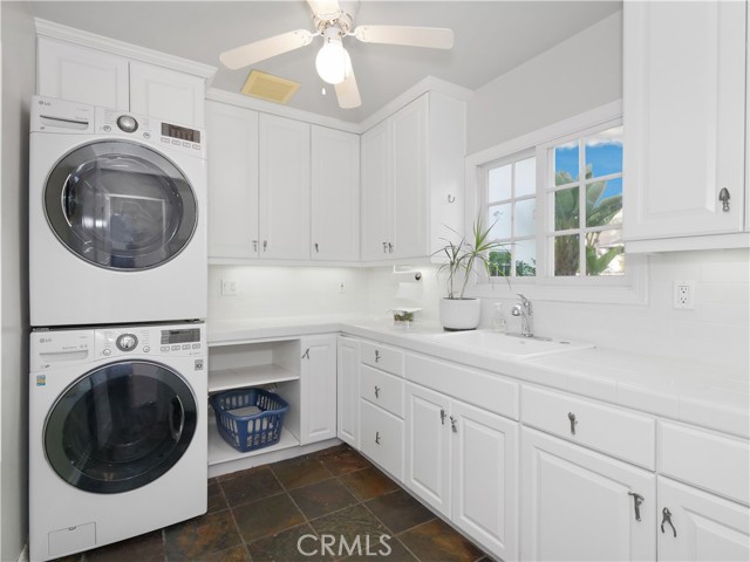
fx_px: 347
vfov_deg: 78.1
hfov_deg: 94.5
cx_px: 375
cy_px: 281
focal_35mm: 16
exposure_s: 1/40
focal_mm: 8
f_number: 5.6
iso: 1600
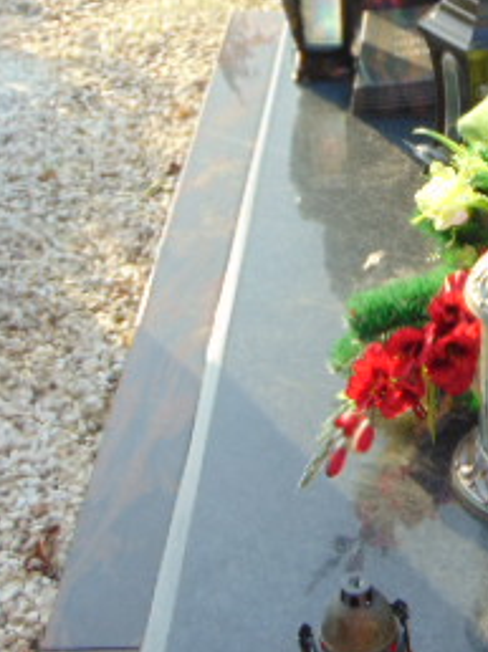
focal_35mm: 82
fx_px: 1544
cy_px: 197
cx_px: 544
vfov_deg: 23.7
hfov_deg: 17.3
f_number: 3.2
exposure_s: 1/200
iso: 80
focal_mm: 5.8
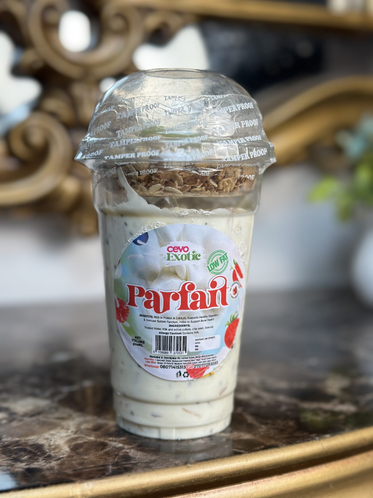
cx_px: 186
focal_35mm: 48
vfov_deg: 39.7
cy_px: 249
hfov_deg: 30.3
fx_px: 690
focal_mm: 6.9
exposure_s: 1/1414
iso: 80
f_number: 1.8
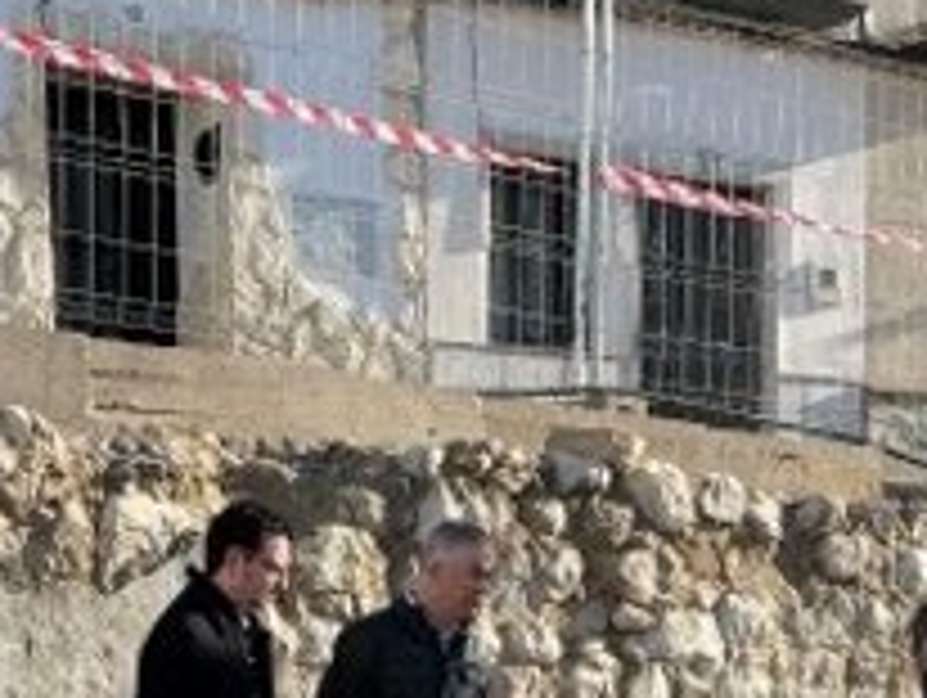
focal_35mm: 87
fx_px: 2333
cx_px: 477
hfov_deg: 22.5
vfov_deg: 16.0
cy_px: 959
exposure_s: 1/1159
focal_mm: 4.2
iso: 32
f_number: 1.6
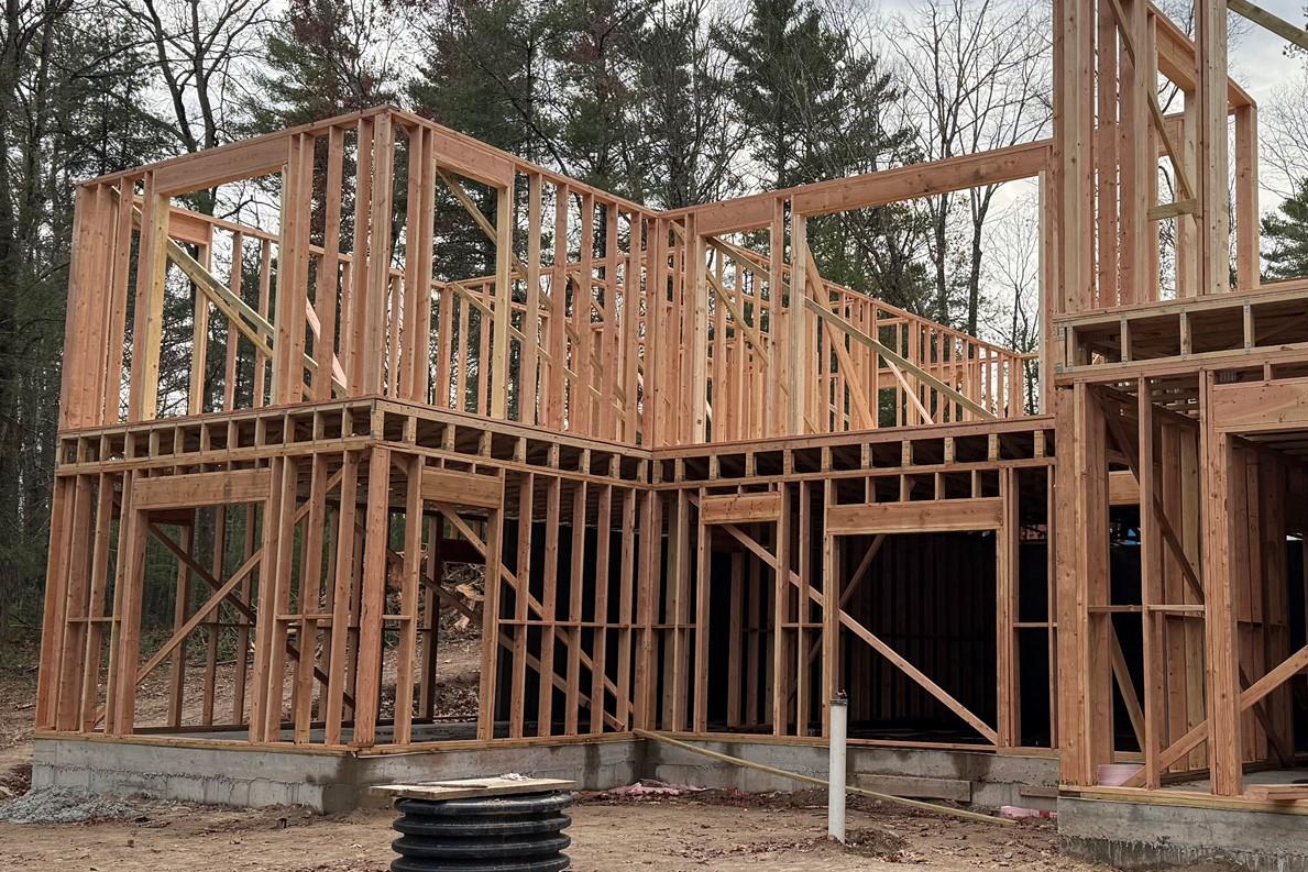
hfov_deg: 45.0
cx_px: 828
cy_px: 439
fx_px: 1562
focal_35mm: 43
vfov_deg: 31.2
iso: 100
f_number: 1.78
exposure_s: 1/722
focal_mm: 6.76
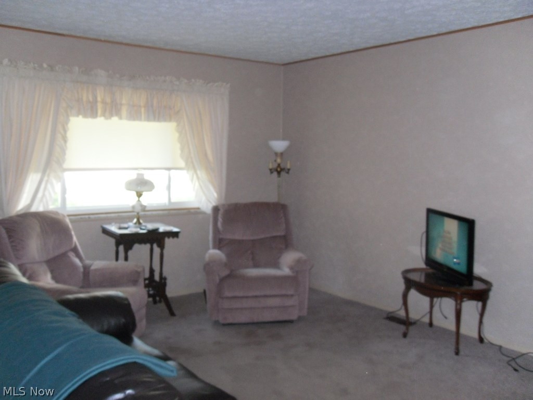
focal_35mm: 35
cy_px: 200
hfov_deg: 52.6
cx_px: 266
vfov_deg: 40.7
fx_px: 539
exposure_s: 1/45
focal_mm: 6.3
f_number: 3.5
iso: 400
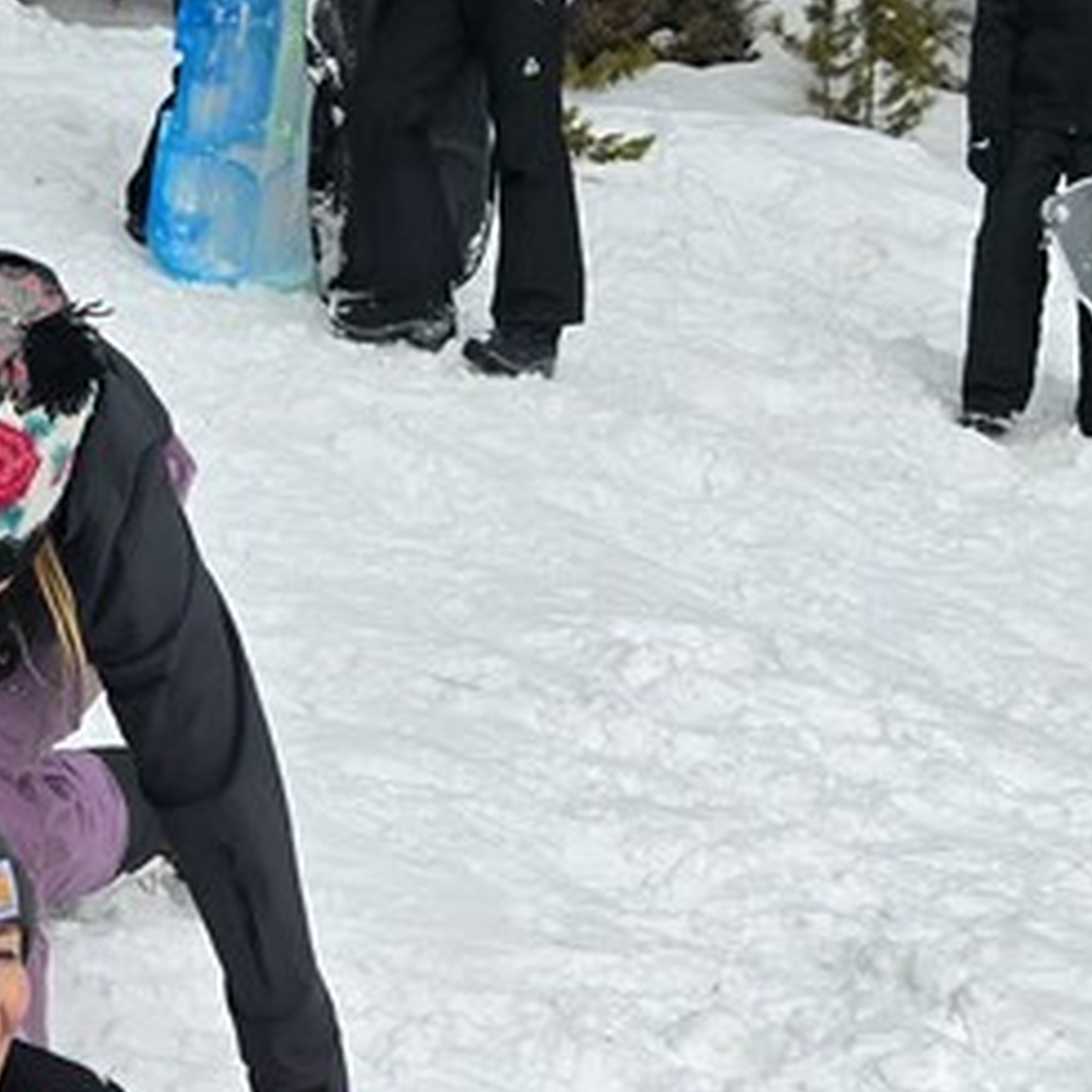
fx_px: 3034
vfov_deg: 18.5
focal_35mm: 85
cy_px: 1556
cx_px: -178
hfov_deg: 19.4
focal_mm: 6.3
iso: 12
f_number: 1.7
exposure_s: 1/337
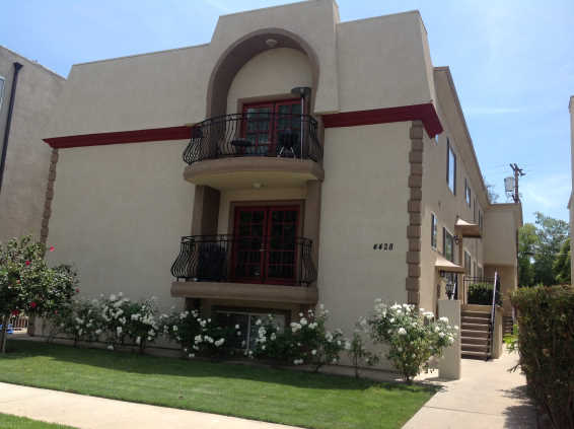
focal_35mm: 35
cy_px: 214
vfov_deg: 40.6
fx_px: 580
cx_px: 287
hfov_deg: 52.7
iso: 50
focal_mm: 4.28
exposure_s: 1/1314
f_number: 2.4
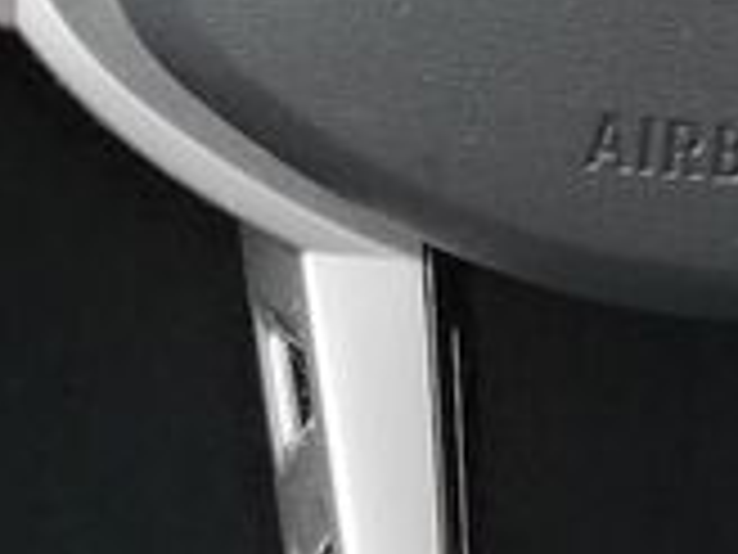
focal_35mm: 242
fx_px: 5159
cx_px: 135
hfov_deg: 8.2
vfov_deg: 6.0
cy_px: -577
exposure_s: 1/100
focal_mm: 5.52
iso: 400
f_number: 1.9
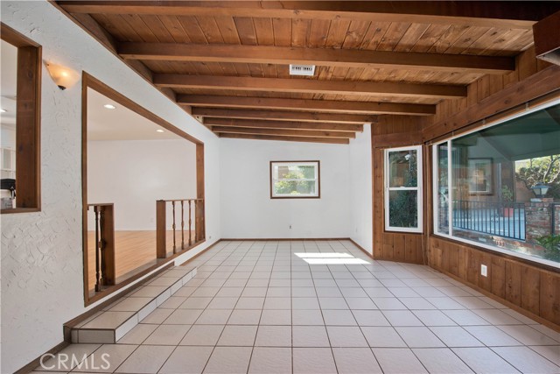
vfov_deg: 77.4
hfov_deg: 100.4
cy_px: 187
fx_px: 233
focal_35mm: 15
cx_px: 280
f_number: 6.3
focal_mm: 15
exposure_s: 1/160
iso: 400
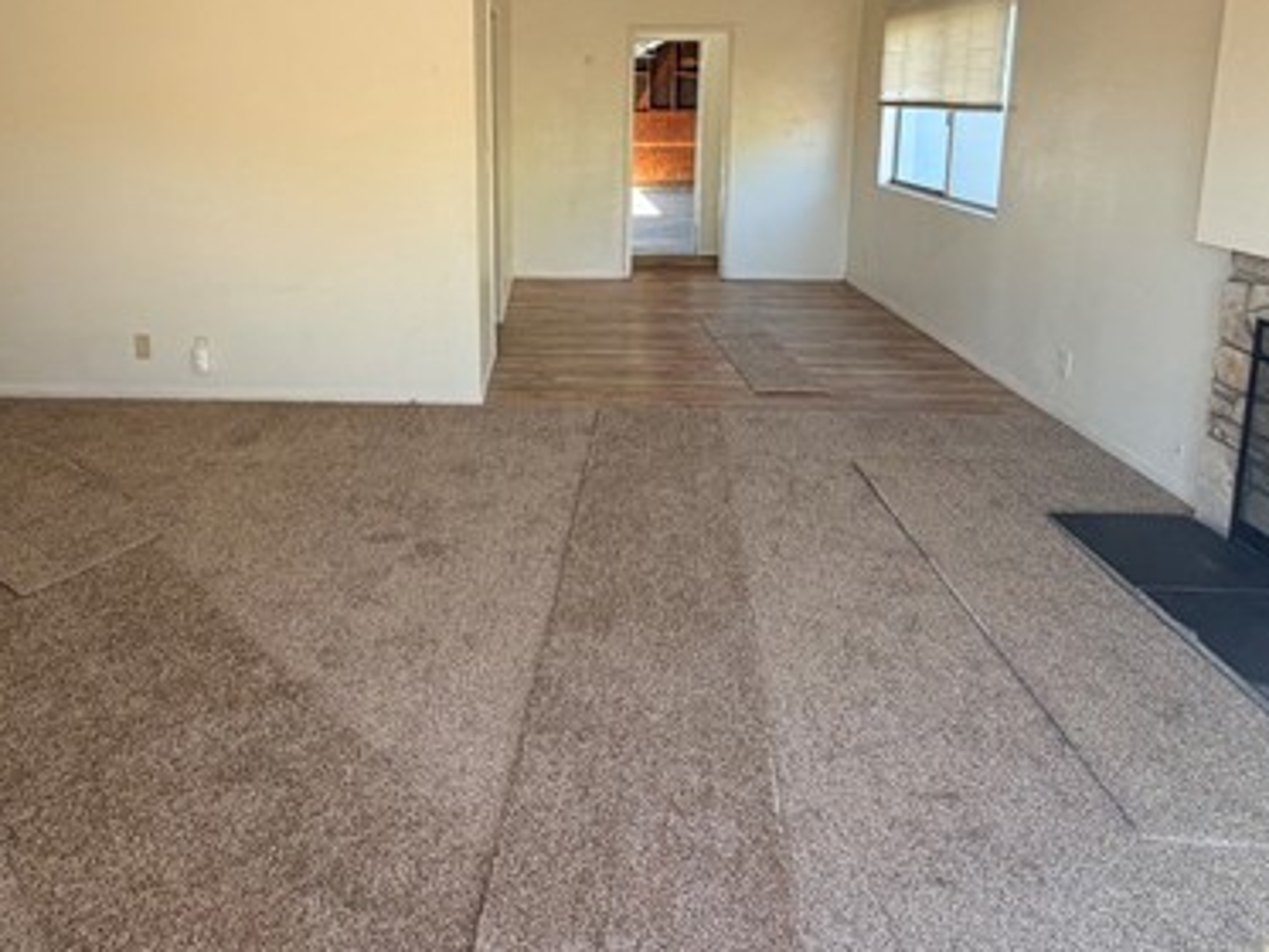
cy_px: 255
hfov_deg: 70.8
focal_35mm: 24
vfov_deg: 54.6
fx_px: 880
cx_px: 504
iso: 80
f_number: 2.2
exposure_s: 1/121
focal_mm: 2.22
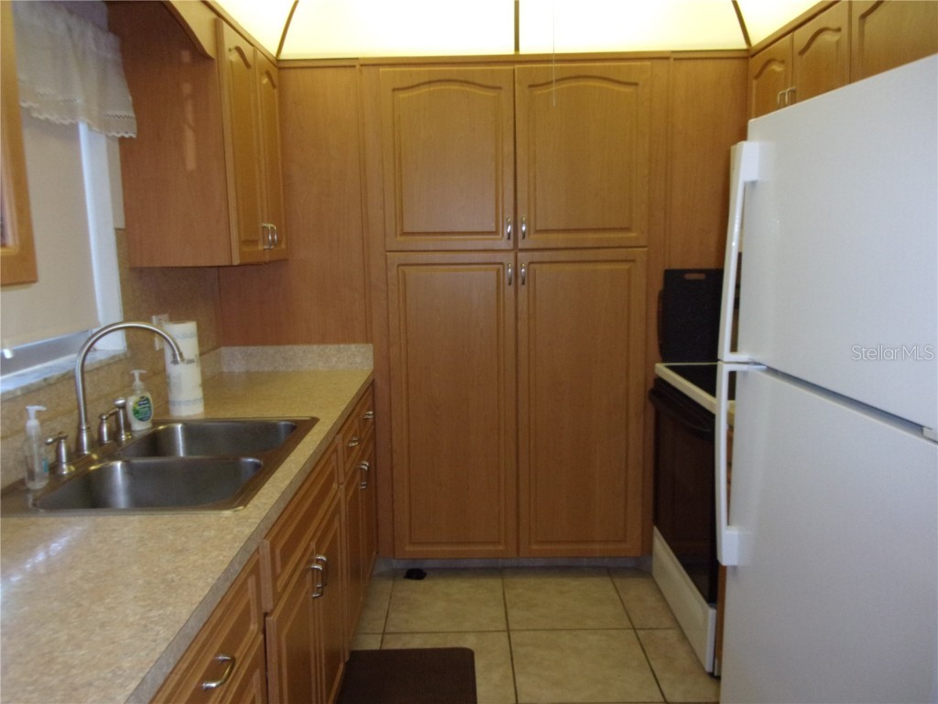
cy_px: 352
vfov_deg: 49.7
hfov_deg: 63.4
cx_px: 469
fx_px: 759
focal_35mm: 28
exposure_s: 1/34
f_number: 3.9
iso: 320
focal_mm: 5.1
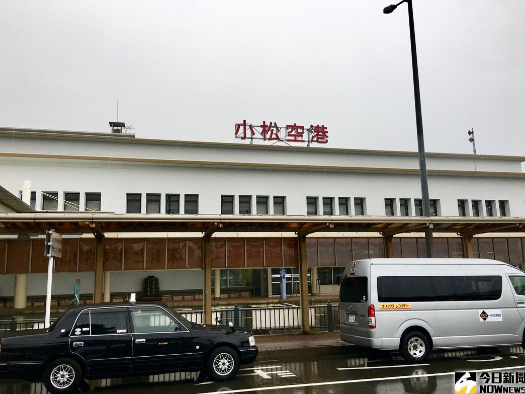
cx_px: 267
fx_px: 455
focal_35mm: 30
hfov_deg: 60.0
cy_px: 201
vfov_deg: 46.8
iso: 25
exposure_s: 1/281
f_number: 2.2
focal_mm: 4.15
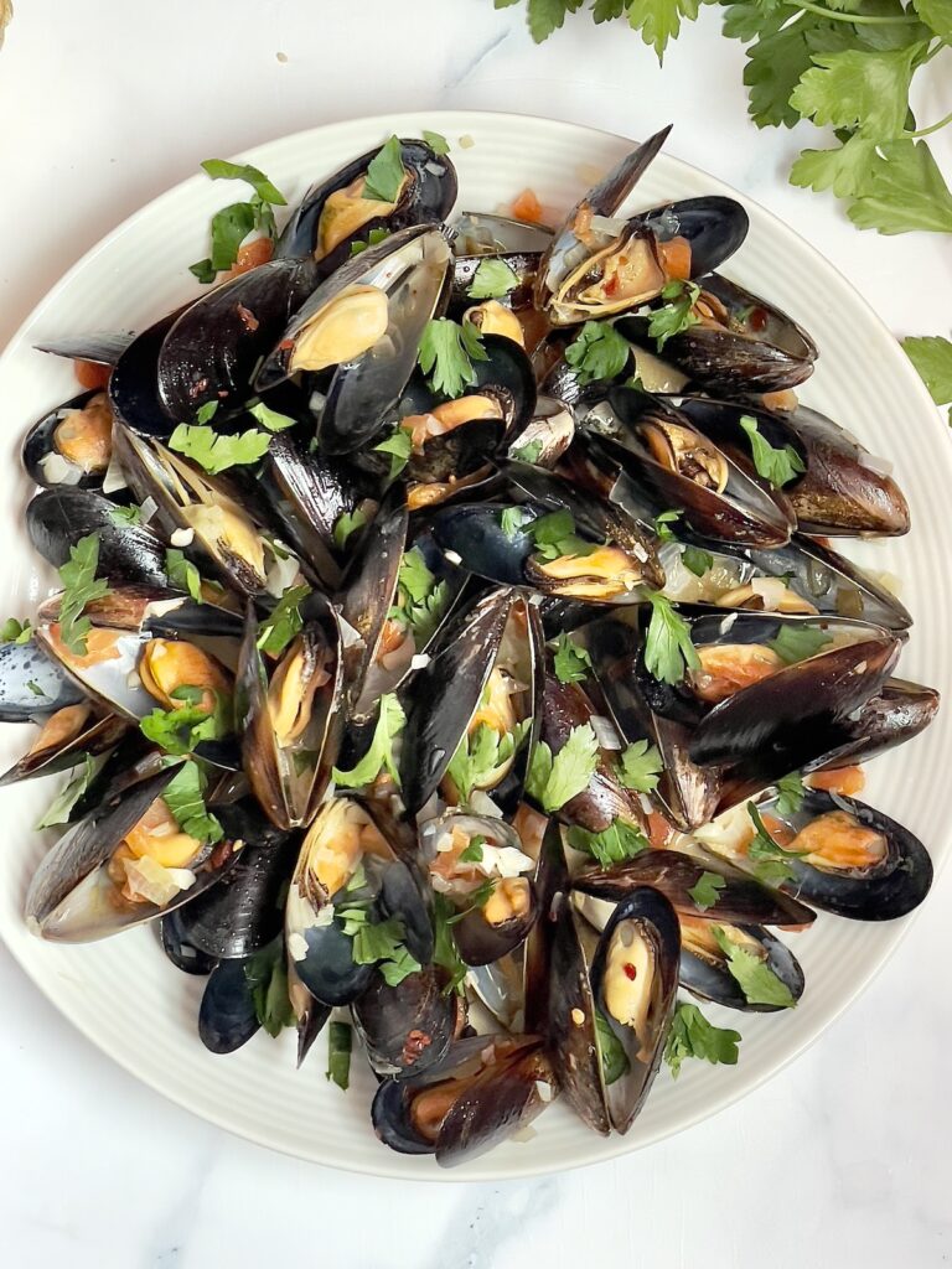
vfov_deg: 36.8
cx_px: 476
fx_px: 1907
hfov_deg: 28.0
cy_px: 634
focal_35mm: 52
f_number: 2
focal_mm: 6
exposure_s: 1/121
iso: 200
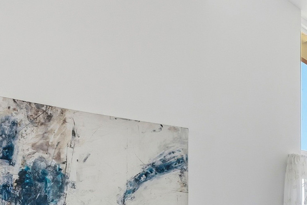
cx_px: 442
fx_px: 486
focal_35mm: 57
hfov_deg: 26.8
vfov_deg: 22.4
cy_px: 226
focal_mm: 14
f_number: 11
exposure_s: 1/160
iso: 400
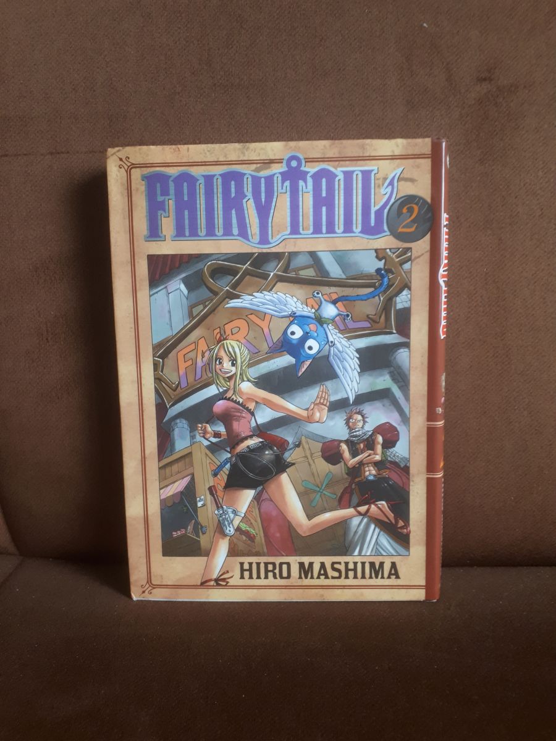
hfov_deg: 51.4
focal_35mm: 27
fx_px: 578
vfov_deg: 65.3
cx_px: 278
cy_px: 370
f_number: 1.9
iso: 160
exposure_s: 1/17
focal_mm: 3.6
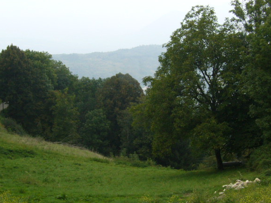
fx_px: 587
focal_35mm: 75
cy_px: 91
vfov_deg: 19.6
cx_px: 148
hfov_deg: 26.0
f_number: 6.7
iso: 100
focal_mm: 8.3
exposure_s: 1/160
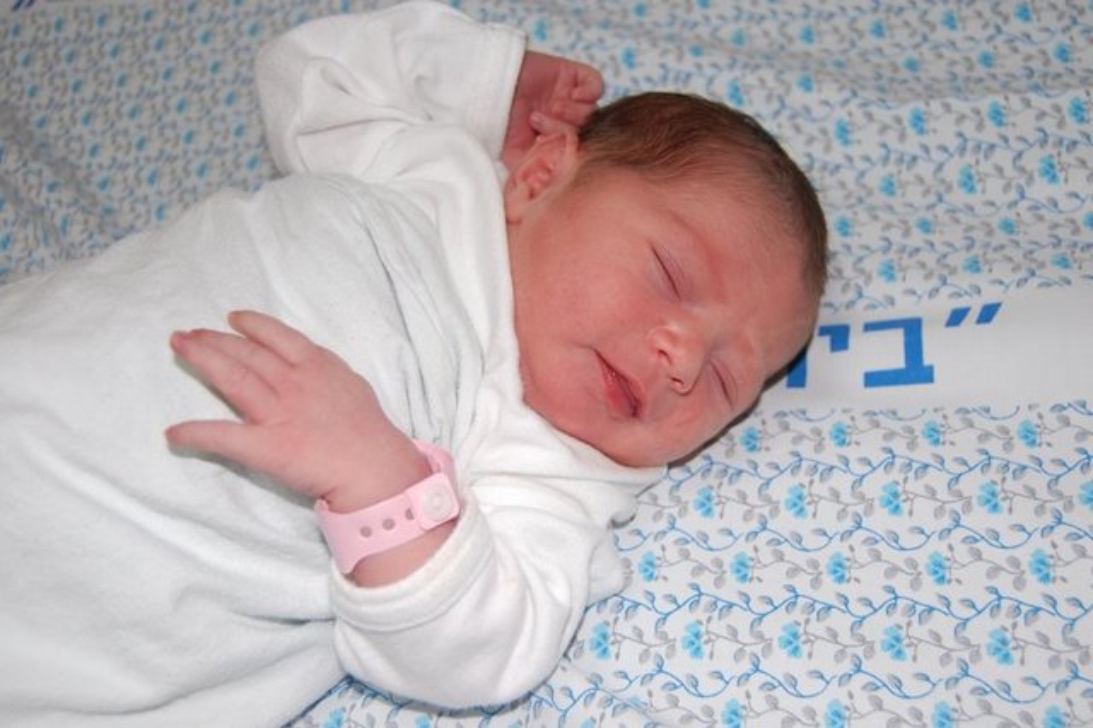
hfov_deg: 43.6
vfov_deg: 29.8
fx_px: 1365
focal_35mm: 45
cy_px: 364
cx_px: 546
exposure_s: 1/60
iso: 400
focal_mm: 30
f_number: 4.2
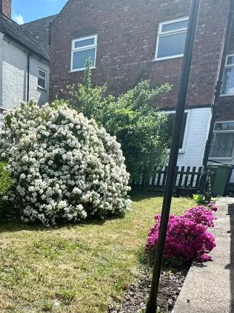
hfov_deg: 38.0
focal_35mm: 34
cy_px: 250
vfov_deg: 50.7
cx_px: 10
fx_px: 307
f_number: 2.2
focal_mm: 2.22
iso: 40
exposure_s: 1/1195
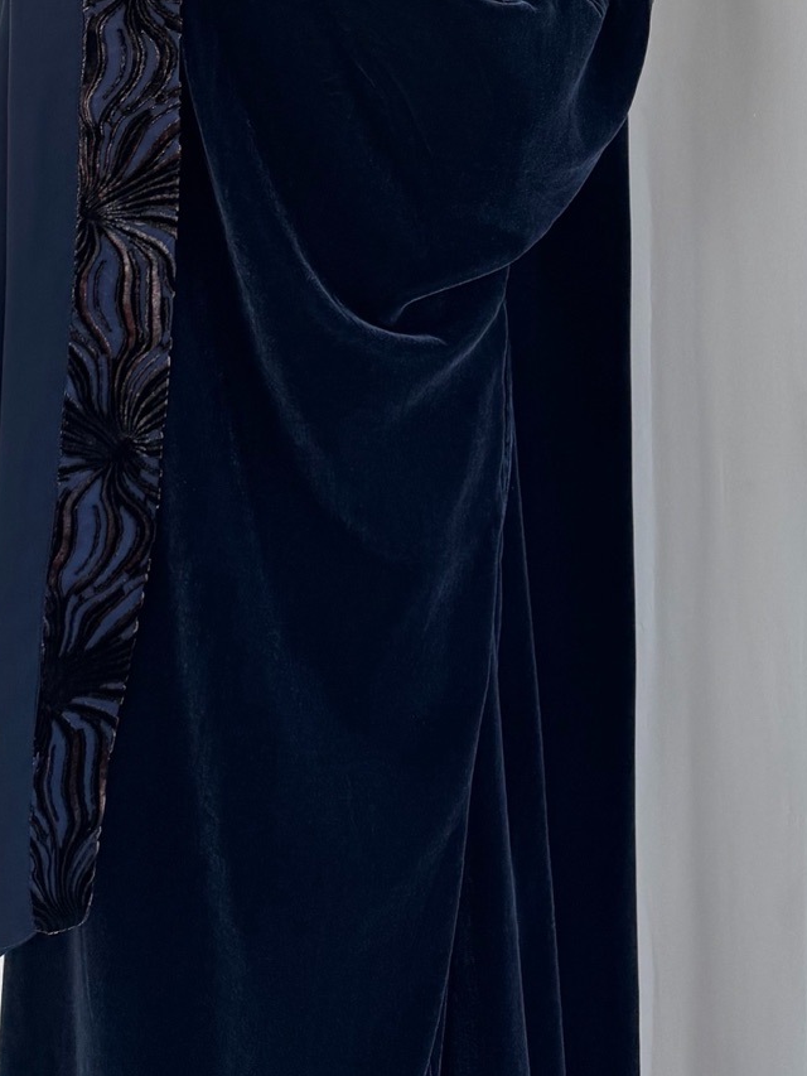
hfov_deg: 32.1
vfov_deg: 40.2
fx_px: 1398
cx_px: 480
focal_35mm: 45
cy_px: 199
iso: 100
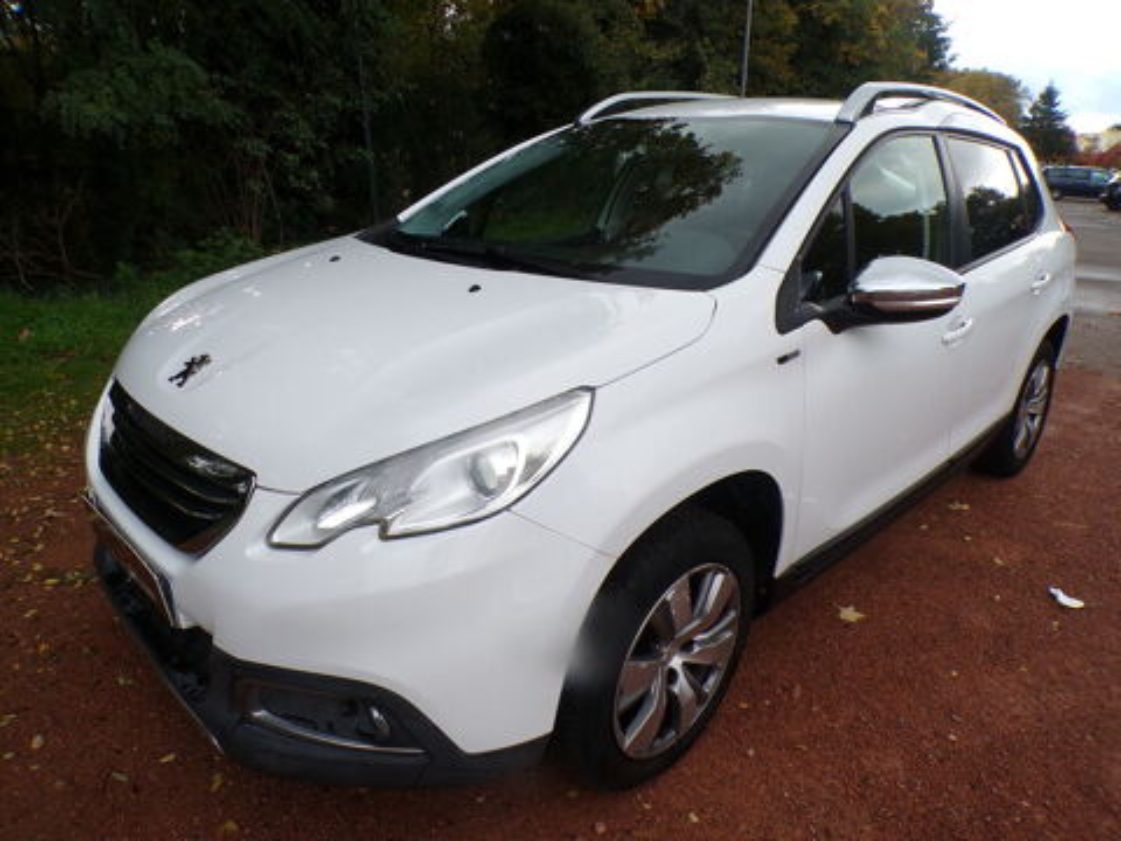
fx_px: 777
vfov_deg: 56.8
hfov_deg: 71.6
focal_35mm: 24
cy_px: 420
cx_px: 560
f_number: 4.4
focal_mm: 4.3
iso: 100
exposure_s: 1/85
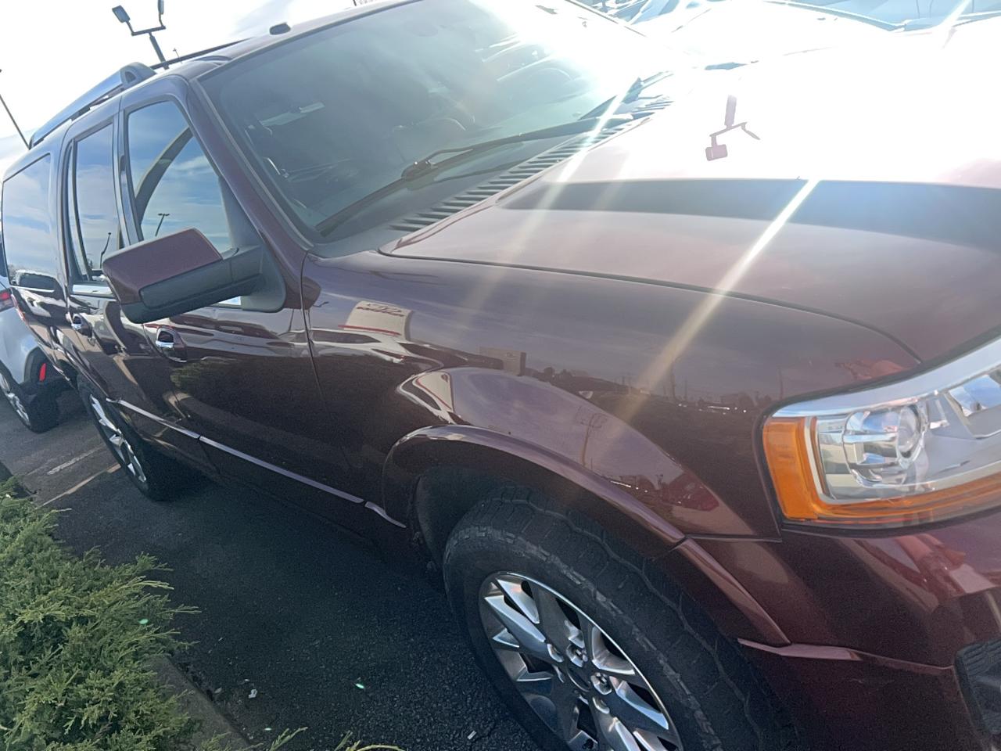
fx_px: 752
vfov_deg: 53.1
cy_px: 376
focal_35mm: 26
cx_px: 500
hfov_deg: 67.3
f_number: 1.5
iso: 32
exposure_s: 1/3509
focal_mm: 5.7
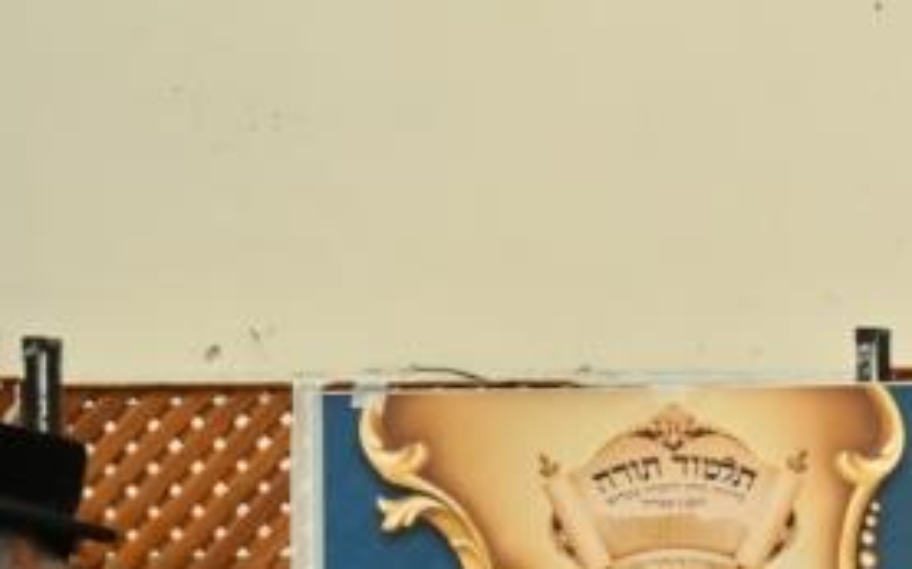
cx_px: 1554
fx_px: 11232
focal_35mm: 452
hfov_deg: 4.6
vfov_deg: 2.9
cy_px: 781
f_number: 4
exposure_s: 1/160
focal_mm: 120
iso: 800
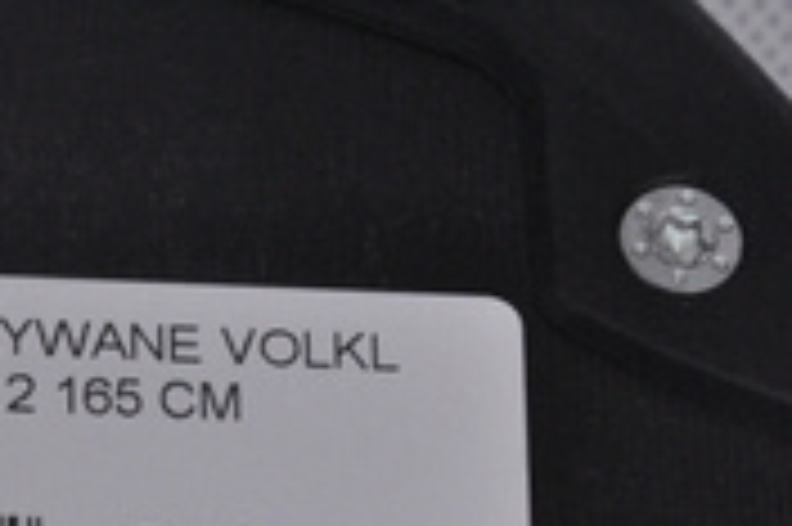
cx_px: -27
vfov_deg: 3.4
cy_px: 632
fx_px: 8842
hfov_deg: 5.1
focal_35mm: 402
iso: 3200
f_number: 9.5
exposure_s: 1/125
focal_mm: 105
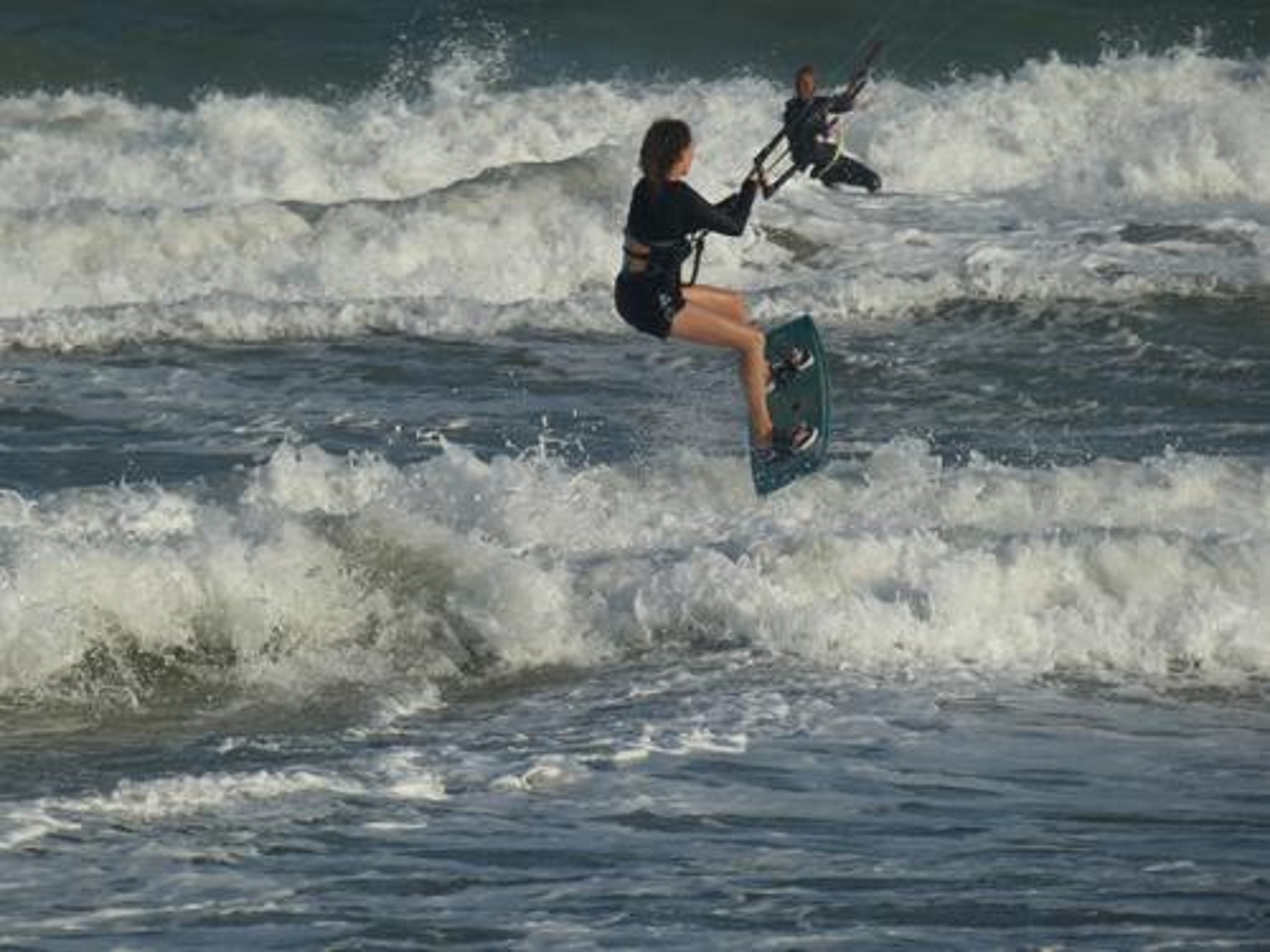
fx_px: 21426
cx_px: 635
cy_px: 476
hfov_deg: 3.4
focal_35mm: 584
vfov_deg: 2.5
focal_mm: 104.7
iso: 80
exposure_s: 1/800
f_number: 5.6
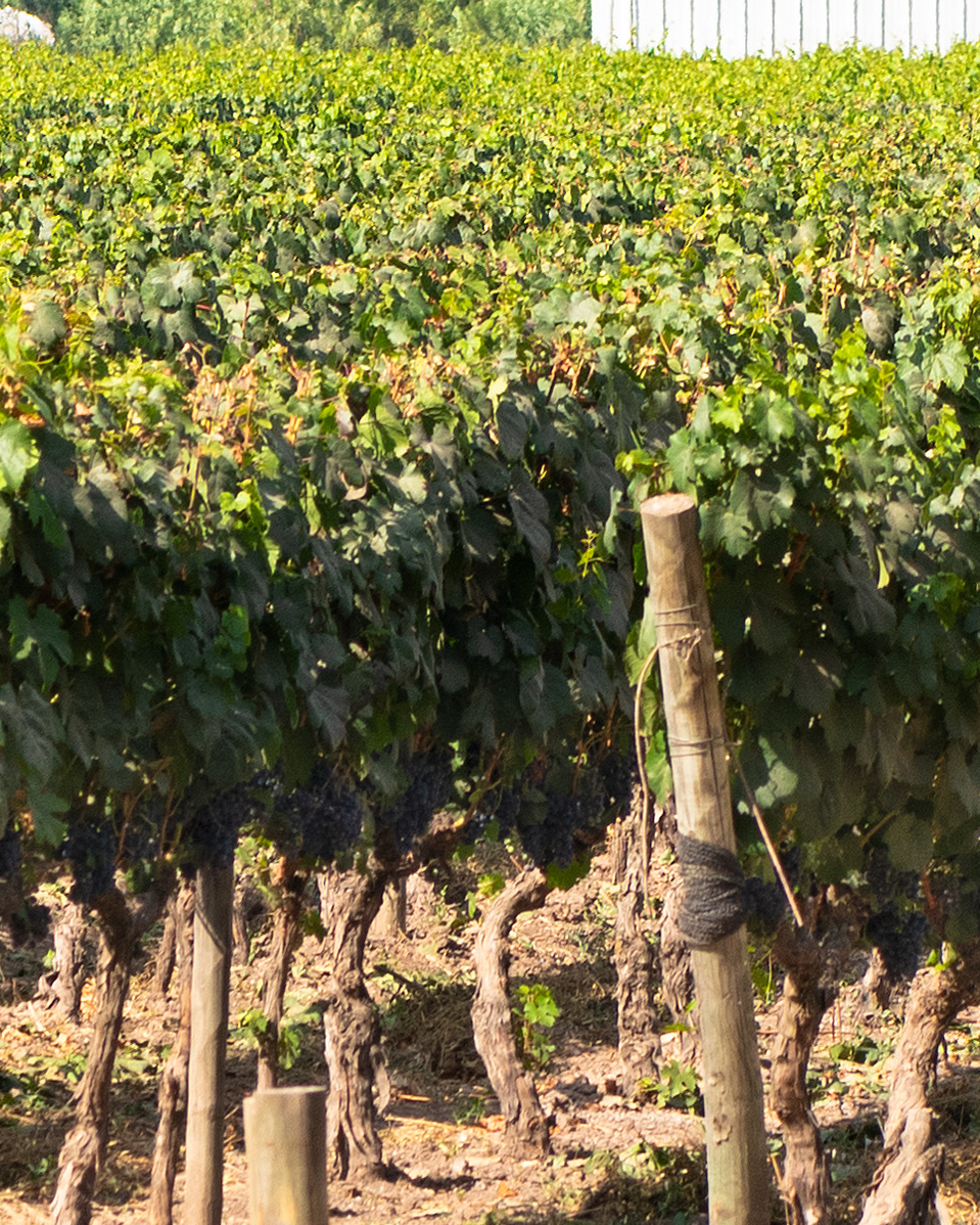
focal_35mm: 679
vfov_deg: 2.8
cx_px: 1437
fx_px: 24608
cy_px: -210
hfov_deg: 2.3
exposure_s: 1/200
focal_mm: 105
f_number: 8
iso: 180
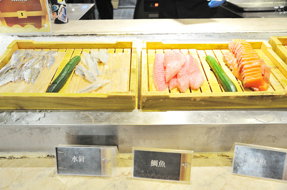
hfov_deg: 60.3
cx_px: 144
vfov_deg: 42.2
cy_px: 95
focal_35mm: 31
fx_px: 247
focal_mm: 31
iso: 3200
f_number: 5.6
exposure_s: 1/40
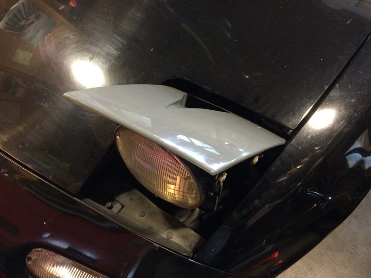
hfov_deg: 61.7
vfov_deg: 48.2
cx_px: 186
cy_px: 139
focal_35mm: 29
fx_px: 311
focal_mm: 4.15
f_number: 2.2
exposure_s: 1/17
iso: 250
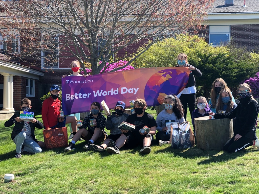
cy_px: 97
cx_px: 130
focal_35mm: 57
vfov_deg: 25.7
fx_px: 426
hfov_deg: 33.8
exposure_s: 1/185
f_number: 2.8
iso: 20
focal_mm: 6.6
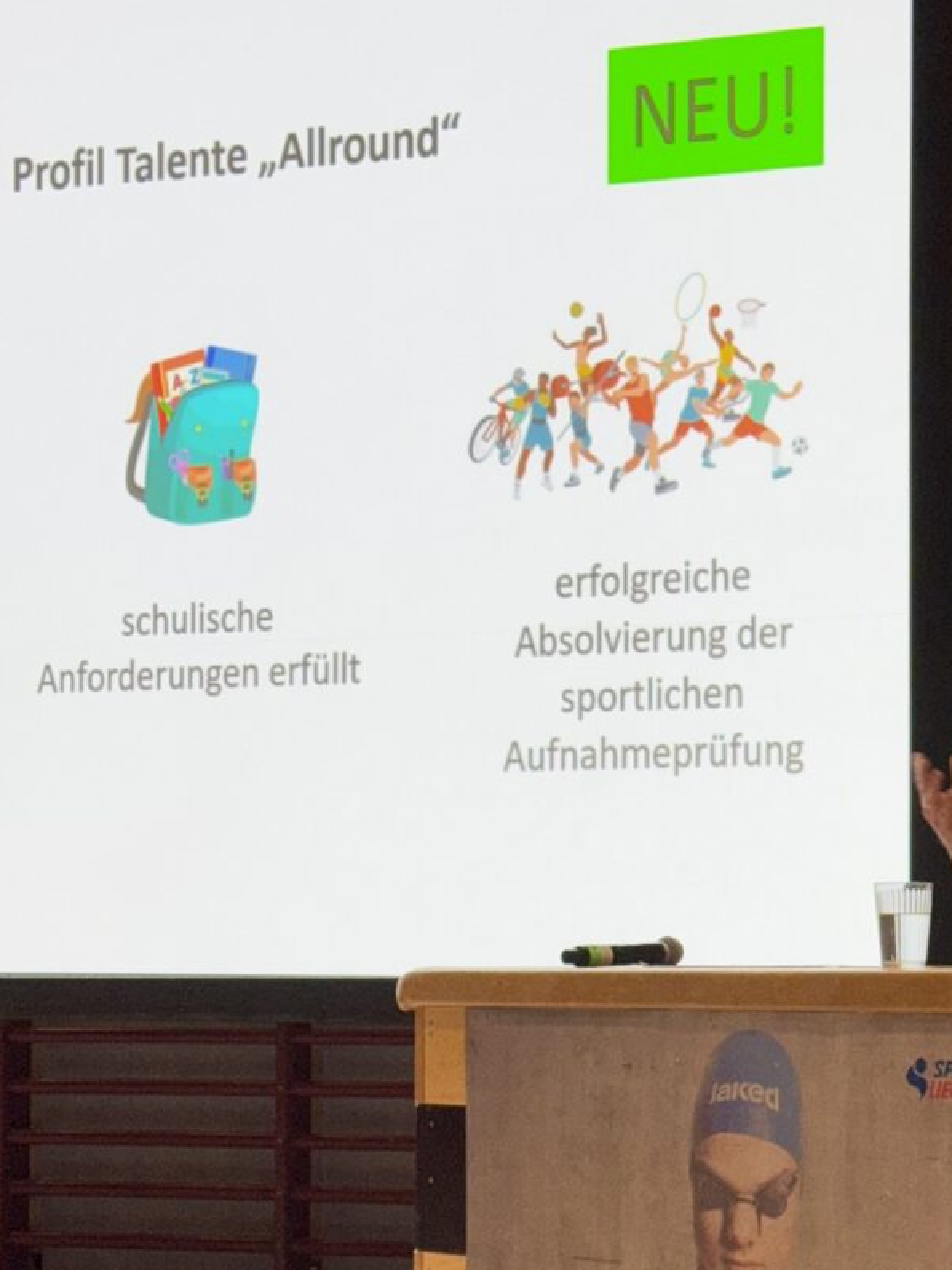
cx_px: 722
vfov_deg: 22.7
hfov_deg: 17.1
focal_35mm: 86
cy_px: 821
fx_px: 3154
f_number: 1.78
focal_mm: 6.76
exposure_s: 1/100
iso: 64
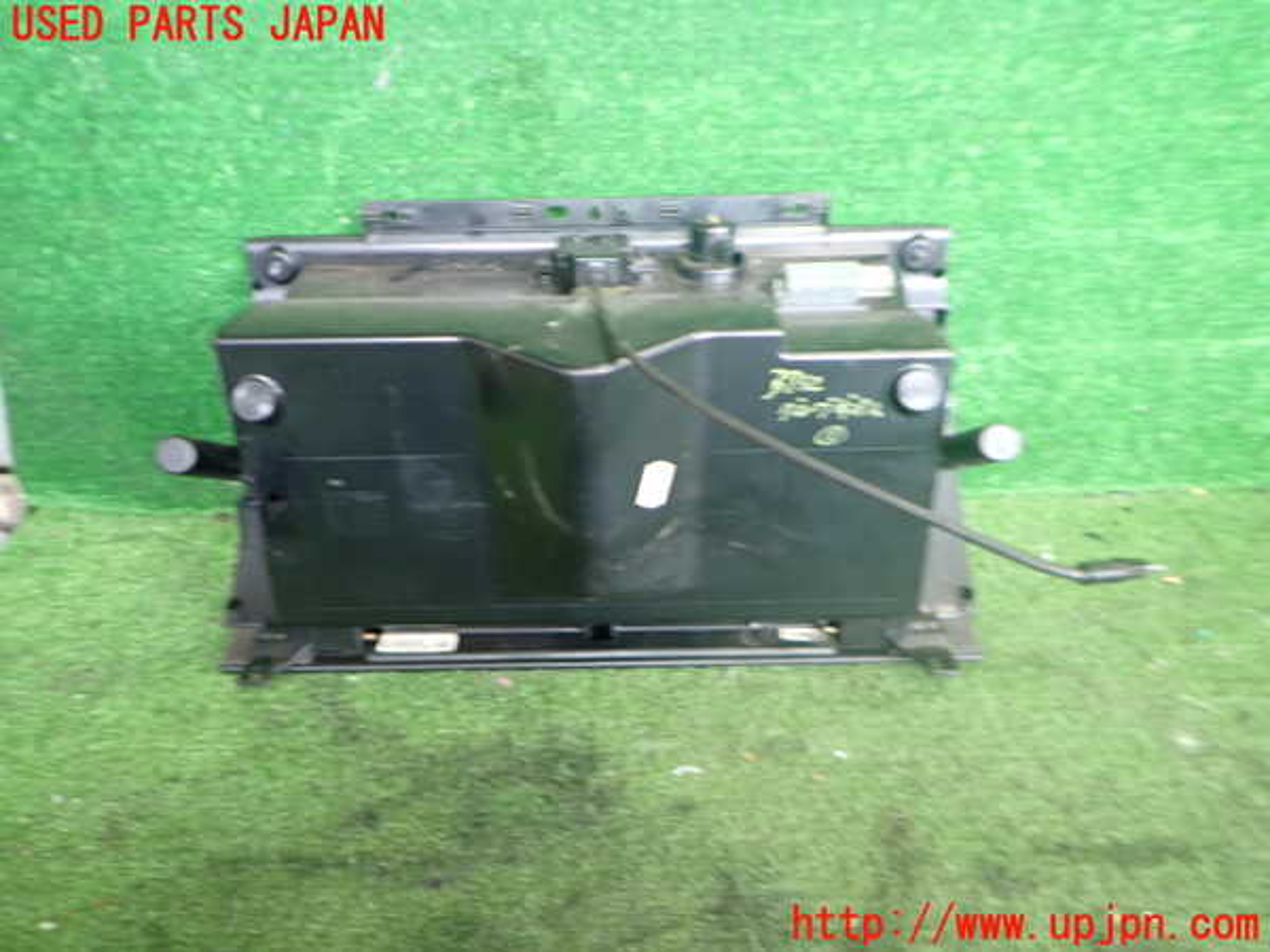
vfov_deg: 54.9
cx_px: 635
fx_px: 917
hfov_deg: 69.4
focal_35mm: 25
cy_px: 476
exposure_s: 1/30
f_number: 2
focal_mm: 4.5
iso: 250
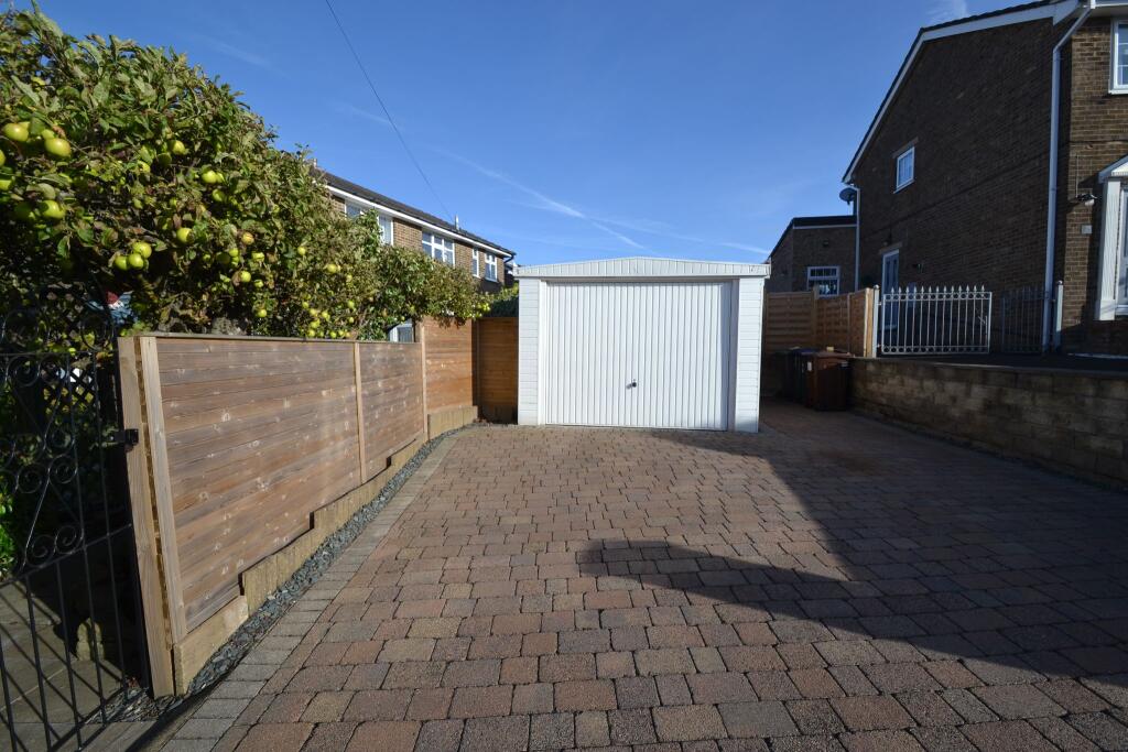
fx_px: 470
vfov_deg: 77.3
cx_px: 564
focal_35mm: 15
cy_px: 376
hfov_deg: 100.4
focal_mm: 10
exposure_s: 1/200
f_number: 7.1
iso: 100
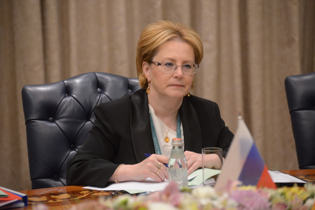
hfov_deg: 14.2
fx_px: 1269
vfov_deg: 9.5
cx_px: 158
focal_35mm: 145
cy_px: 105
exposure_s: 1/50
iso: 2500
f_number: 5
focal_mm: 145
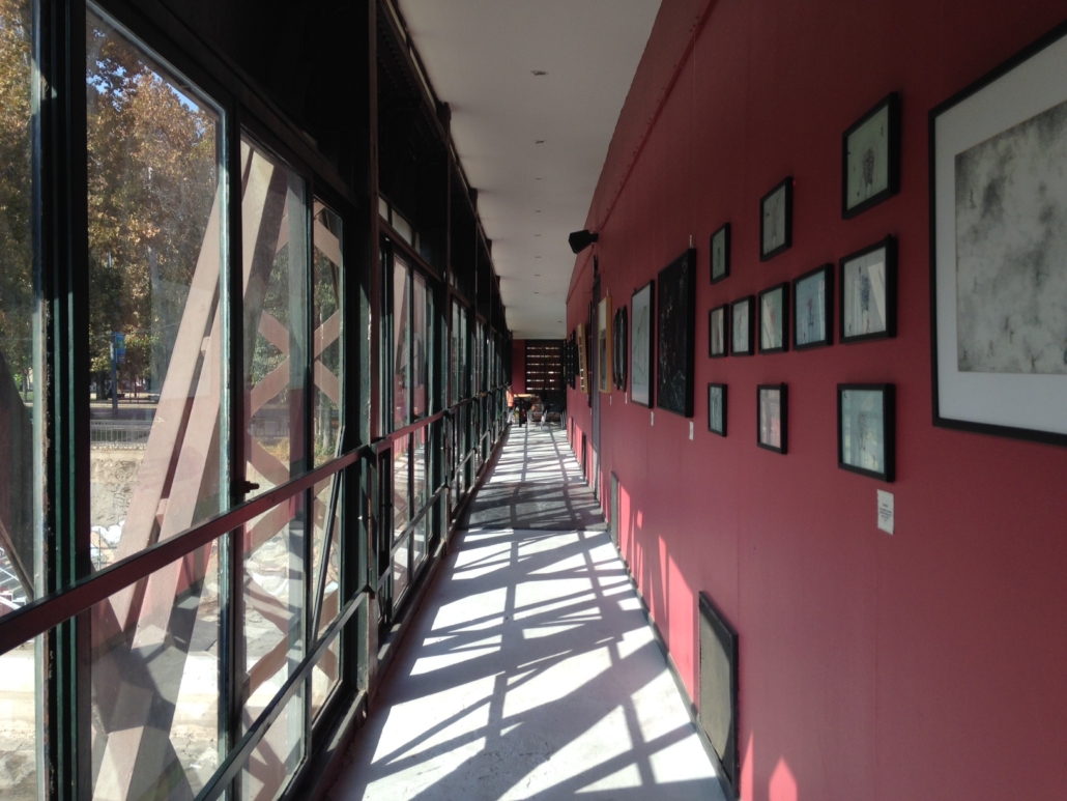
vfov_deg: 43.0
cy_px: 400
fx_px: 1017
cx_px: 534
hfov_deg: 55.3
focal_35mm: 33
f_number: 2.4
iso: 50
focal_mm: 4.12
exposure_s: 1/417
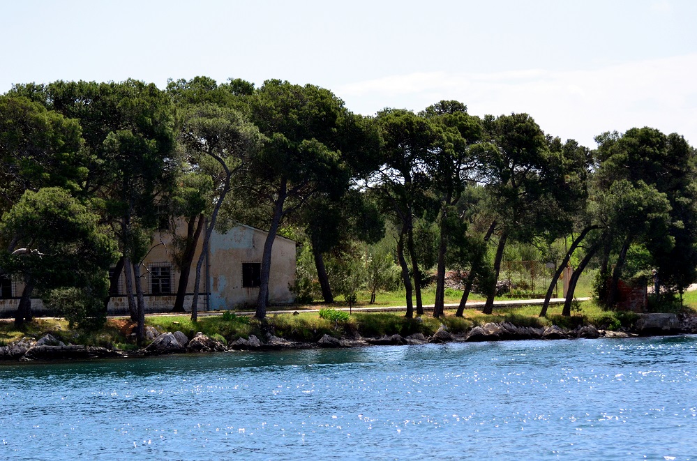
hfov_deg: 16.7
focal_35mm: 123
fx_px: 2376
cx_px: 348
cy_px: 230
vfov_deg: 11.1
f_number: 4.5
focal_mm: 82
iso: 1250
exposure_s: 1/8000
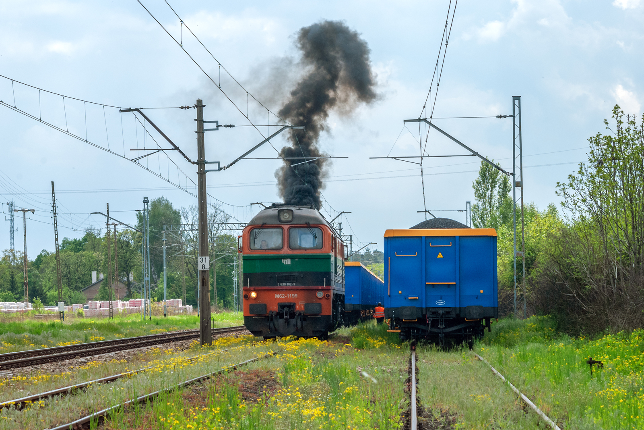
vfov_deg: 10.6
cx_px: 322
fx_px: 2308
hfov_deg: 15.9
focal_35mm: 129
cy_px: 215
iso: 200
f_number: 10
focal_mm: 86
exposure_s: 1/400
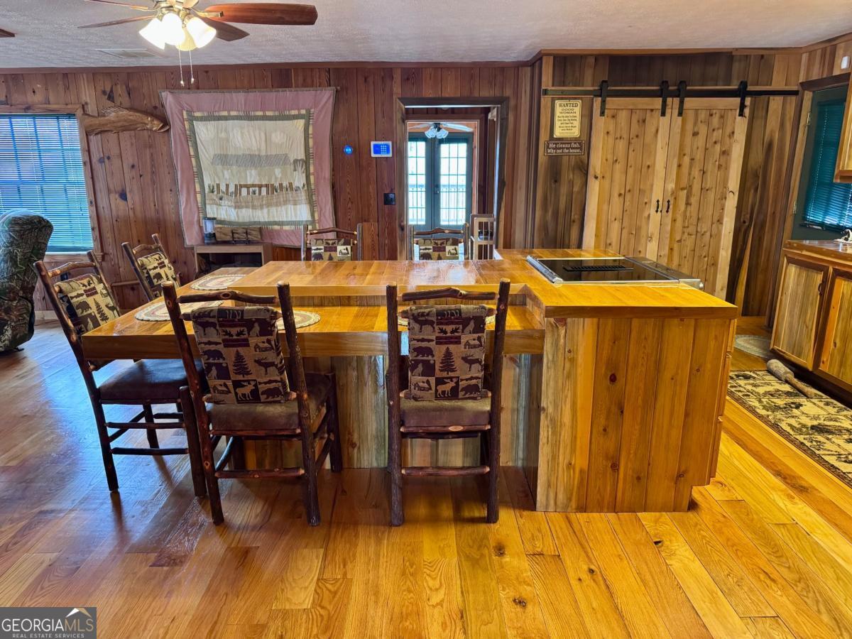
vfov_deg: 56.8
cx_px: 426
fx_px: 591
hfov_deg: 71.6
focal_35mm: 24
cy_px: 320
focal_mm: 6.76
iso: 640
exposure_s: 1/60
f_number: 1.78
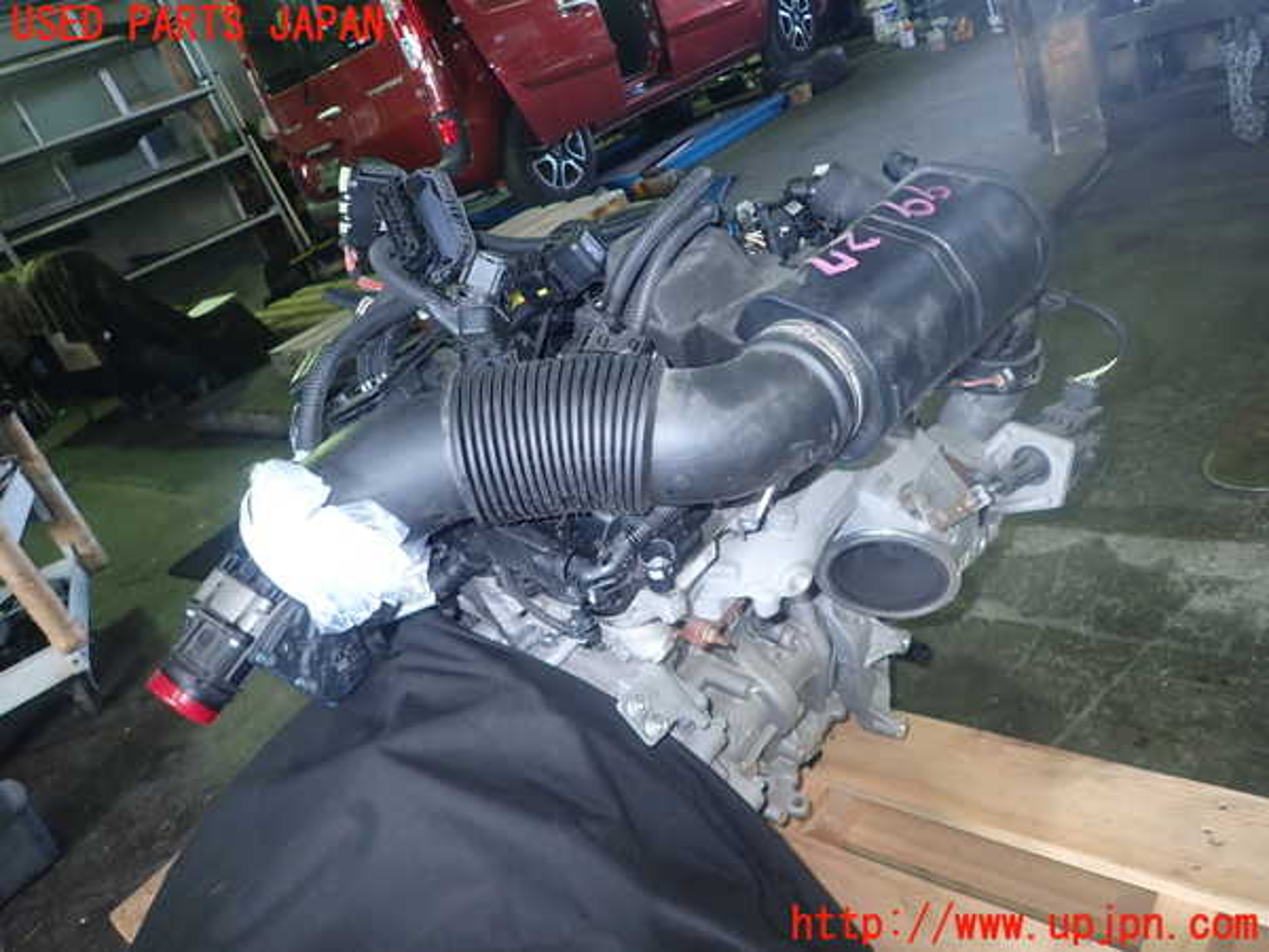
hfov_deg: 69.4
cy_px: 476
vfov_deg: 54.9
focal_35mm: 25
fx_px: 916
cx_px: 634
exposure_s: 1/30
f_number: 2
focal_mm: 4.5
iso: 200
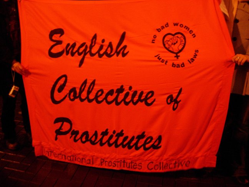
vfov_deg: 37.7
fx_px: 273
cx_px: 124
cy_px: 94
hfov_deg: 49.0
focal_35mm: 38
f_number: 2.8
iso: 200
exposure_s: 1/4
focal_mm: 7.8
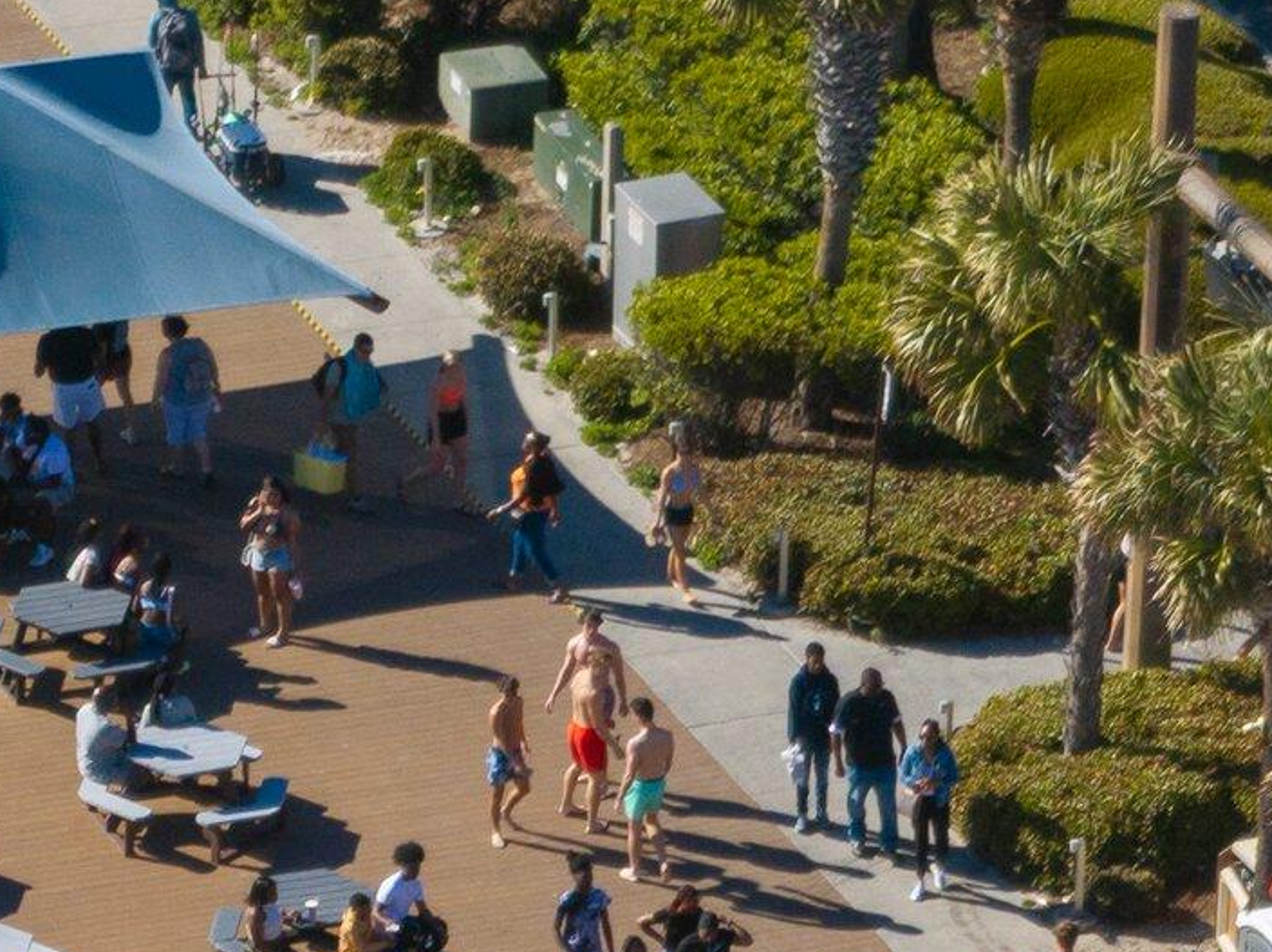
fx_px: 17736
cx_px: -430
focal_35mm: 483
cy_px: 858
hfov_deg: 4.1
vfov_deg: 3.1
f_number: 3.4
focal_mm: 30.71
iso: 100
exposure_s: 1/40
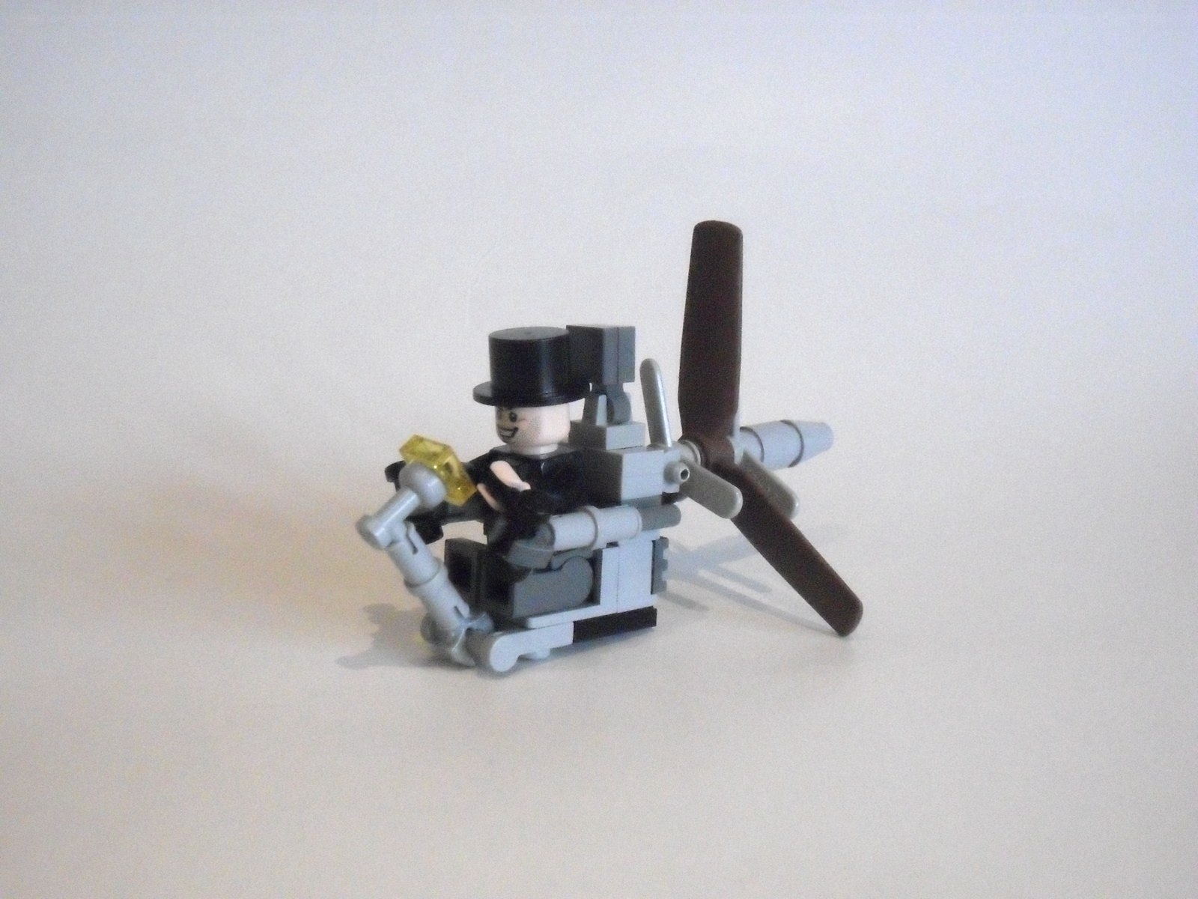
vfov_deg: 32.9
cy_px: 450
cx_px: 599
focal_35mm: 44
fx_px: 1523
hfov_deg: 42.9
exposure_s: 1/250
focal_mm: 7.8
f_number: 4.5
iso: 1600
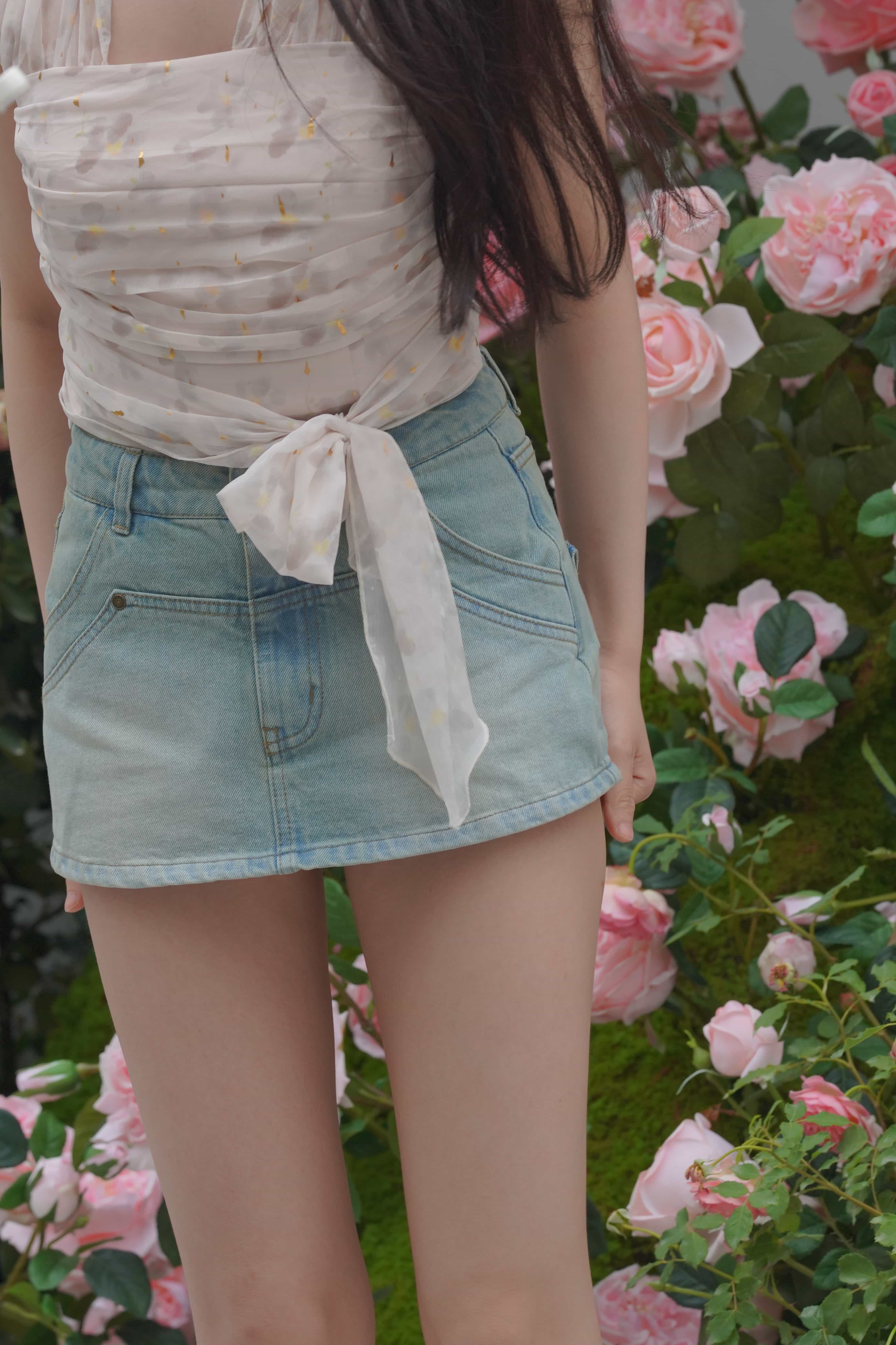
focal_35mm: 234
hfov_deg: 5.9
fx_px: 8736
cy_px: 357
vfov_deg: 8.8
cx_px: 430
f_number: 5.6
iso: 640
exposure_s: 1/400
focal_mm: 135
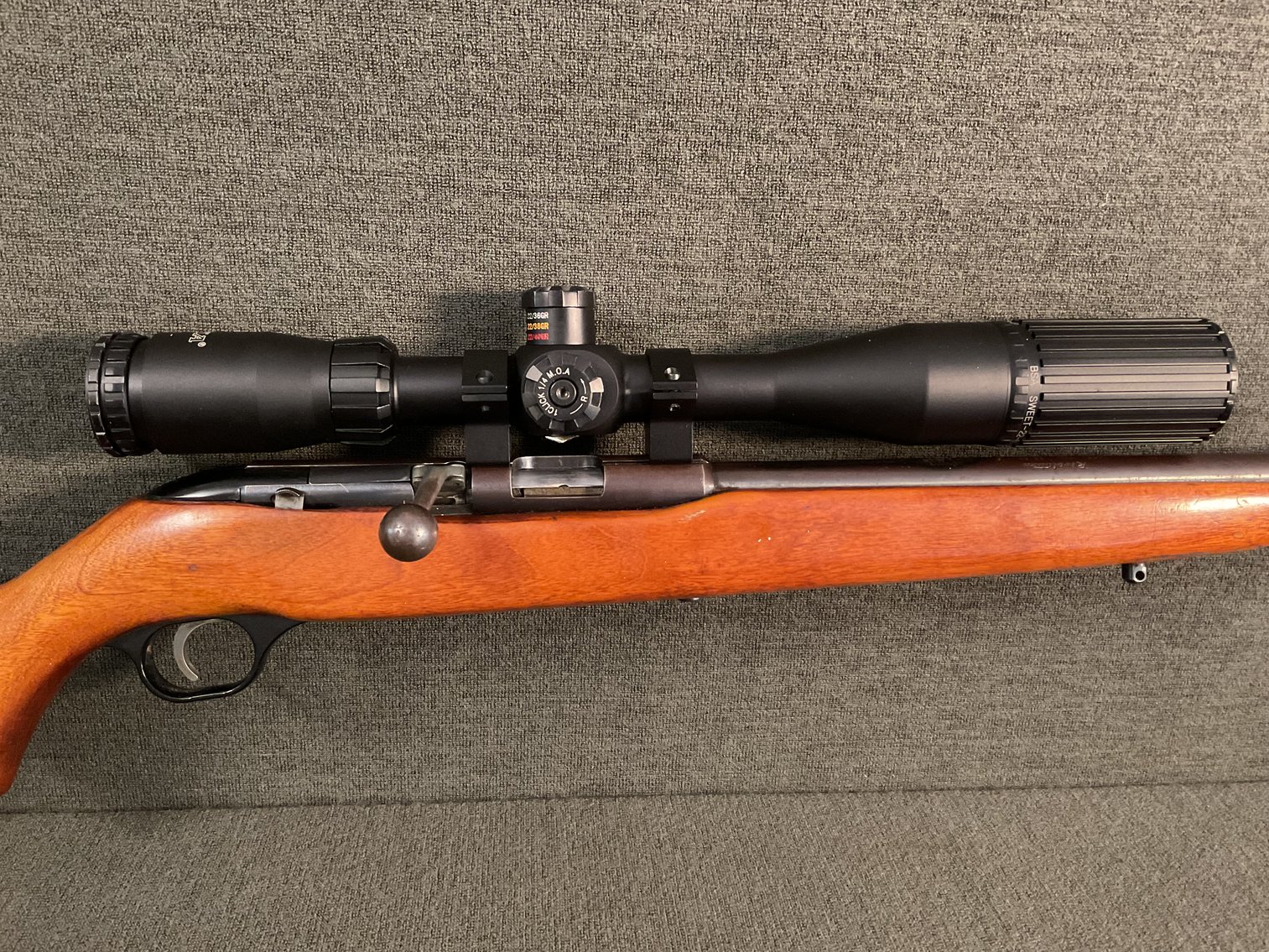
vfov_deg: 48.2
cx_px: 634
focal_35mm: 29
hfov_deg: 61.7
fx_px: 1063
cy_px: 476
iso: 500
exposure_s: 1/30
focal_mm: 3
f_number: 1.8
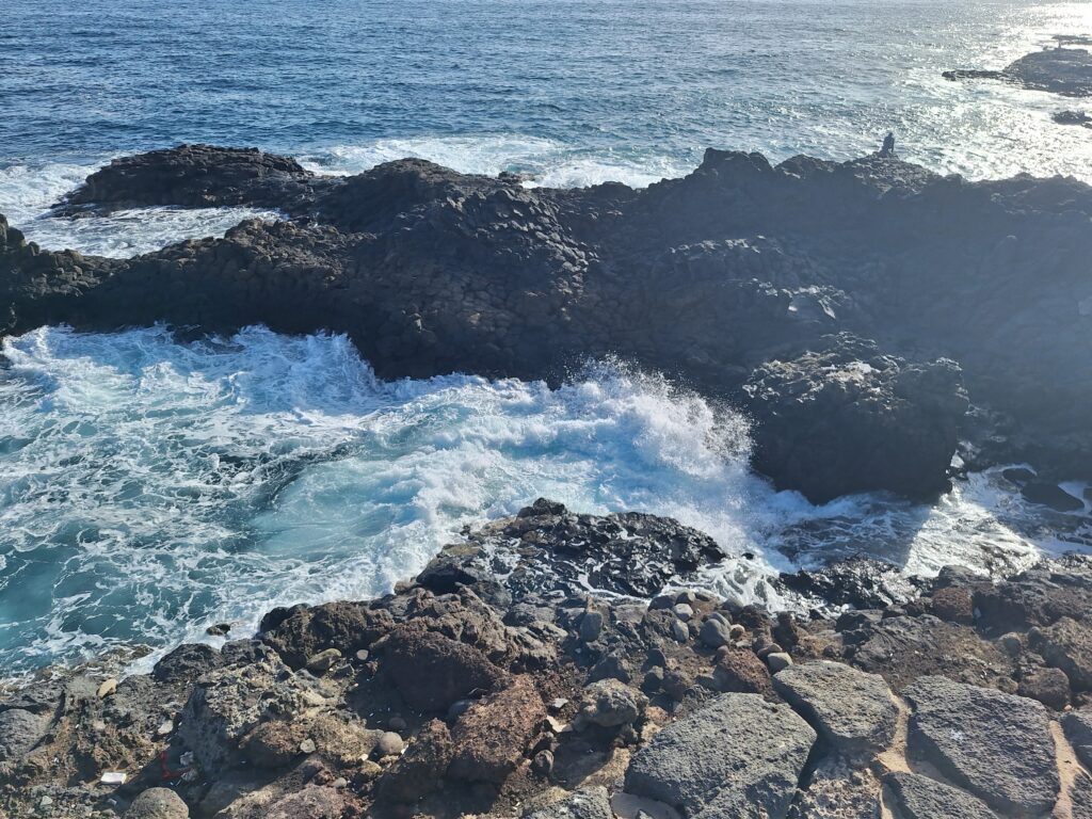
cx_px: 546
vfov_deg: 58.9
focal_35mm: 23
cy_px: 410
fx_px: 726
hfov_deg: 73.9
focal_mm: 5.54
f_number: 1.8
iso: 40
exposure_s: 1/3571
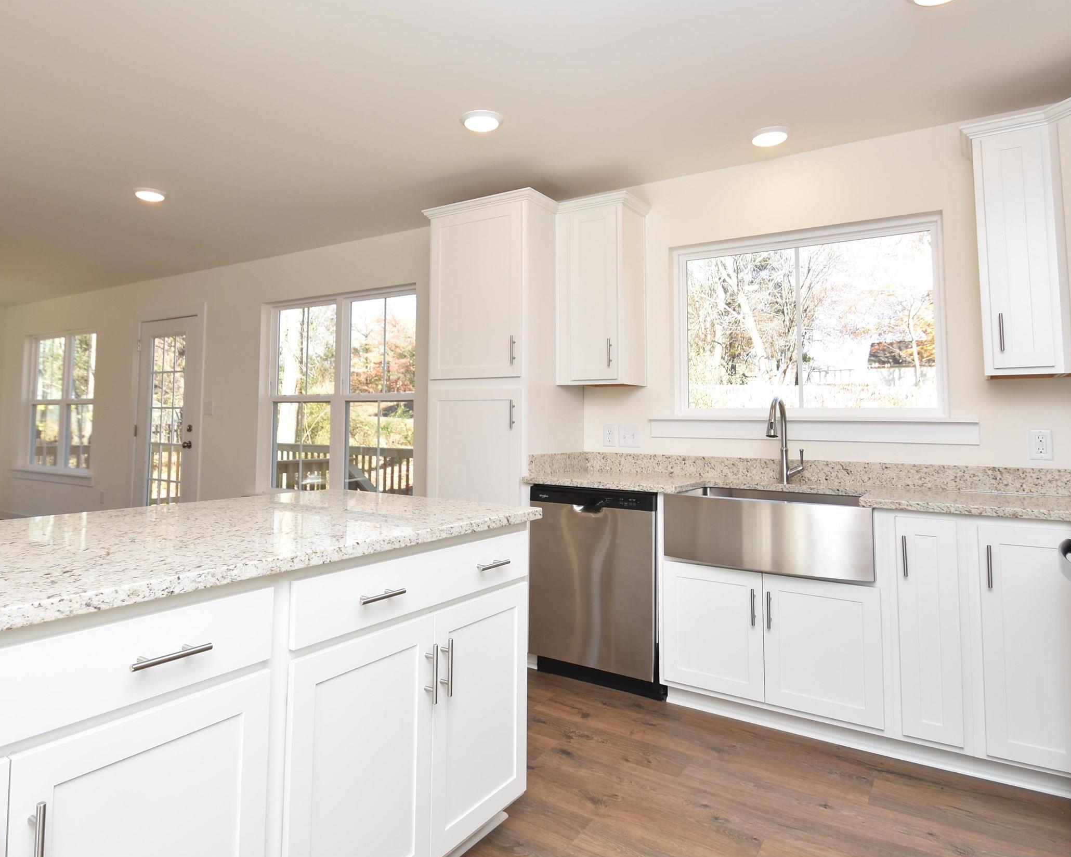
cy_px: 348
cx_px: 495
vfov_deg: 65.0
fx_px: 666
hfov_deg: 77.5
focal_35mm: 21
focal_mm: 10
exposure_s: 1/125
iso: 200
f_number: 5.6
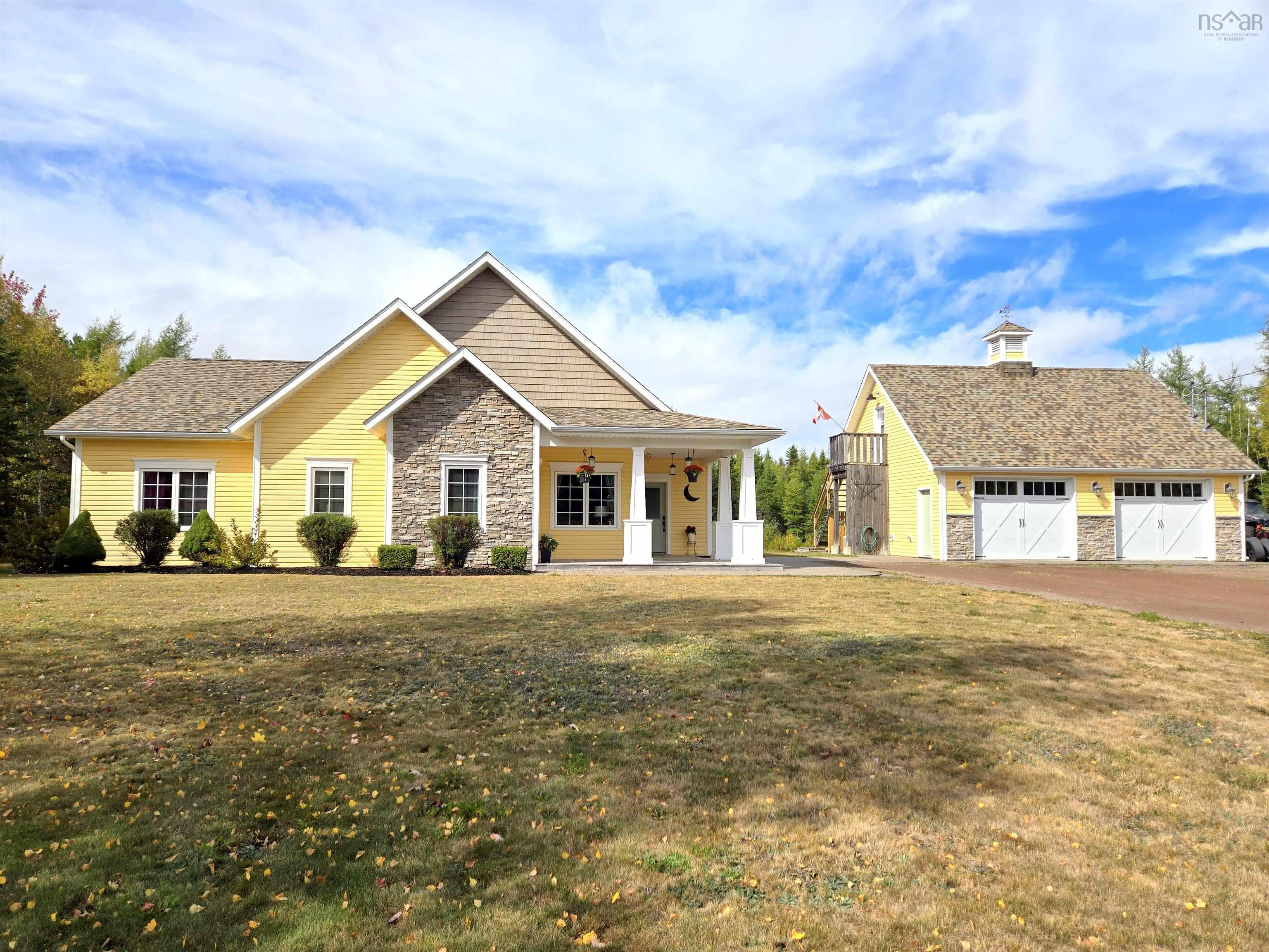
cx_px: 634
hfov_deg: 73.9
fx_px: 843
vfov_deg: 58.9
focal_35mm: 23
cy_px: 476
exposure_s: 1/2456
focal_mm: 5.4
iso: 25
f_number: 1.8
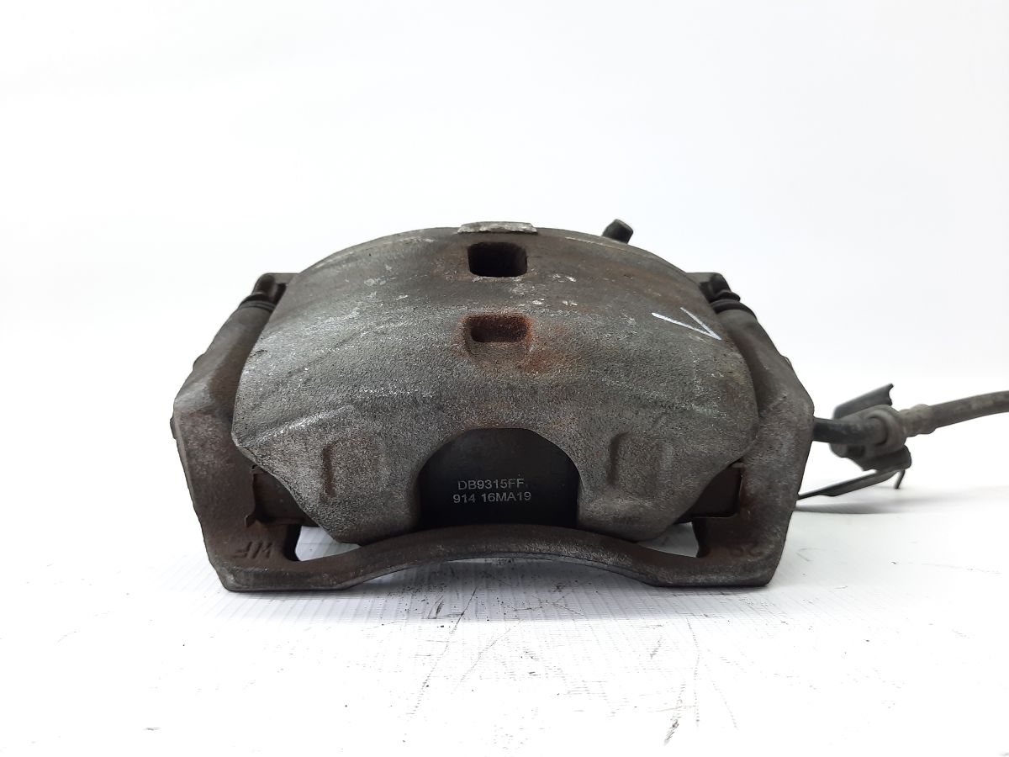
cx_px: 504
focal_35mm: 25
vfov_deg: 54.9
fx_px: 729
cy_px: 378
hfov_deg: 69.4
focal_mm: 4.6
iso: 125
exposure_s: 1/60
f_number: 2
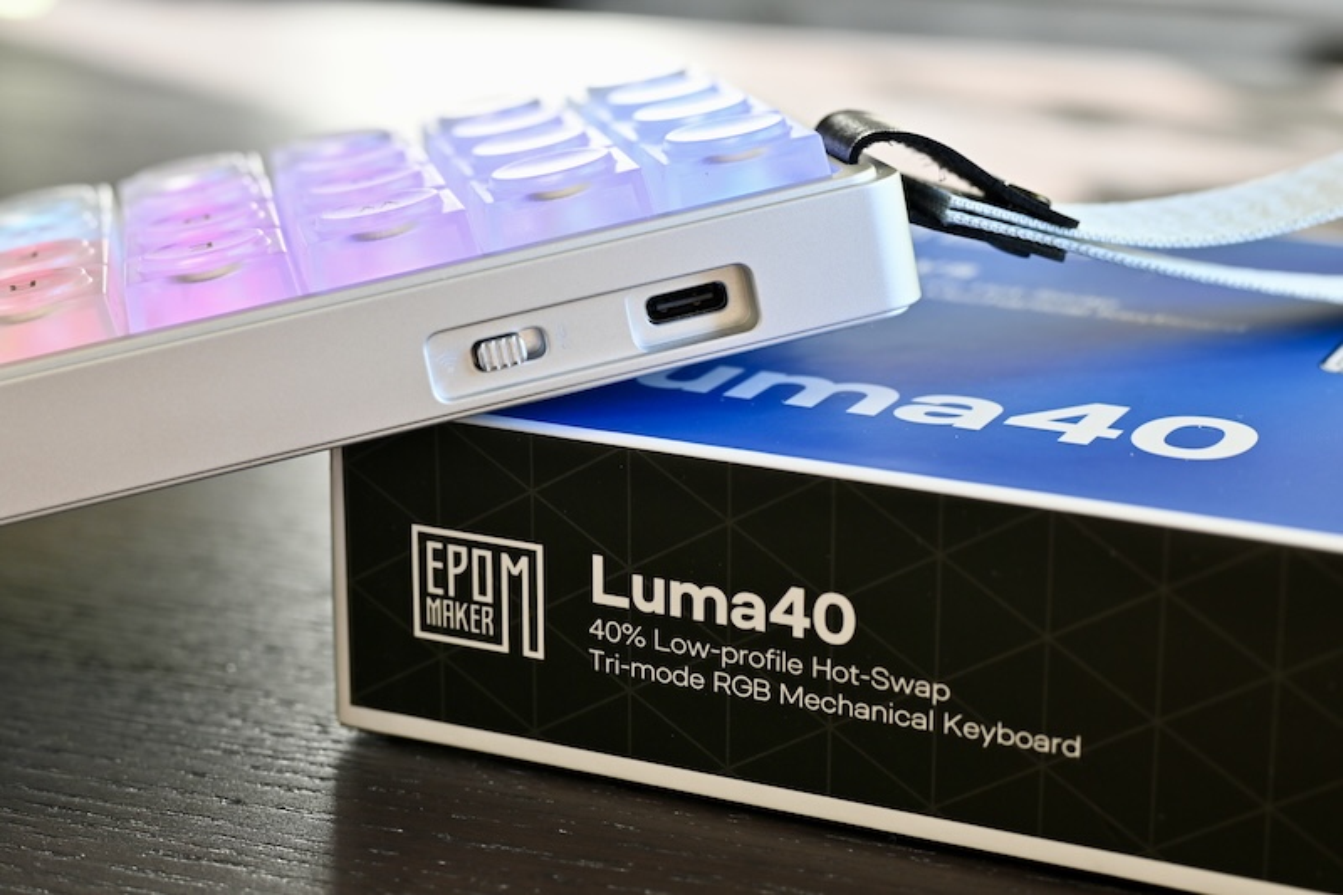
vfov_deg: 18.2
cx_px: 672
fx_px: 2797
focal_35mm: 75
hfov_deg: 27.0
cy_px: 448
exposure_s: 1/80
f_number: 5
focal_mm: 50
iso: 500
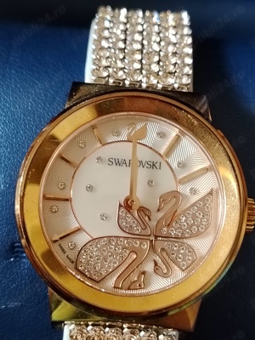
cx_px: 128
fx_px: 697
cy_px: 170
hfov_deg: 20.7
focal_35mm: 71
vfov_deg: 27.4
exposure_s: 1/33.3
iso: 1625
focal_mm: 5.25
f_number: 1.75
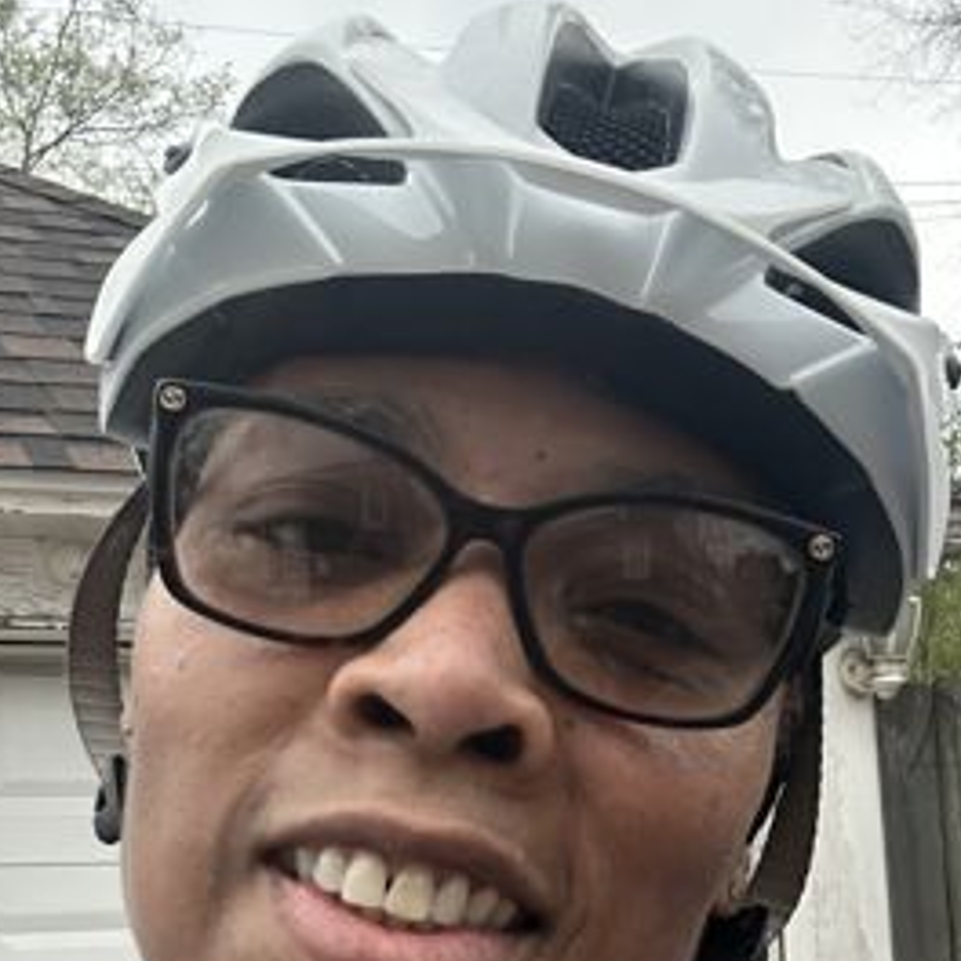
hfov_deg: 29.1
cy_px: 919
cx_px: 484
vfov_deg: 27.7
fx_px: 1853
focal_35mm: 59
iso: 25
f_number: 1.9
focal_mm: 2.69
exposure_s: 1/273
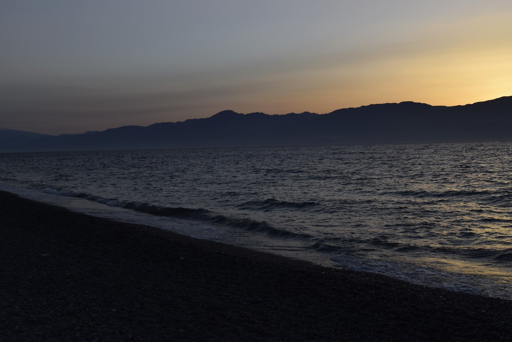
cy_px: 124
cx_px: 263
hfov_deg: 44.5
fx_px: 626
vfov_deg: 30.4
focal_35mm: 44
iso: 200
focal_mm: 20
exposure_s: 1/640
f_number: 6.3
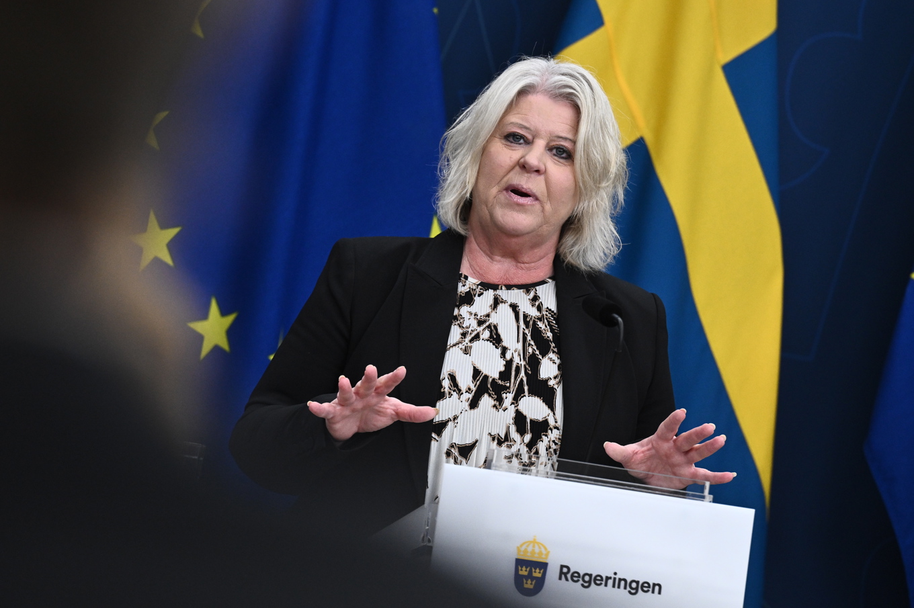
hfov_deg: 10.6
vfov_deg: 7.0
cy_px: 304
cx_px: 457
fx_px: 4948
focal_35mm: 195
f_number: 5
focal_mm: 195
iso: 2500
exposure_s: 1/500
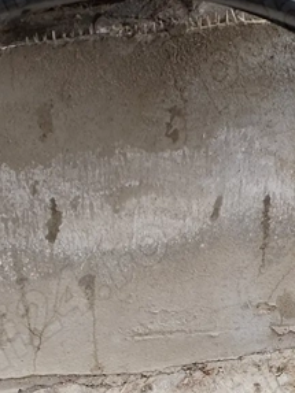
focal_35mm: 121
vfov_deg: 15.9
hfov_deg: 12.2
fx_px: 1376
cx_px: 180
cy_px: 408
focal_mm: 4.75
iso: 130
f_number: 1.8
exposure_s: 1/50
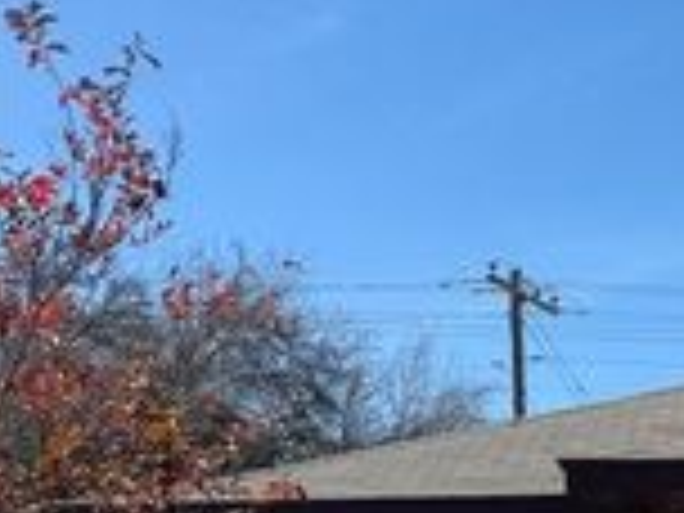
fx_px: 1561
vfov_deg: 17.5
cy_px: 659
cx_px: 1112
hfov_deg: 20.1
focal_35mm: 79
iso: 80
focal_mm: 6.76
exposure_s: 1/4405
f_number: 1.78
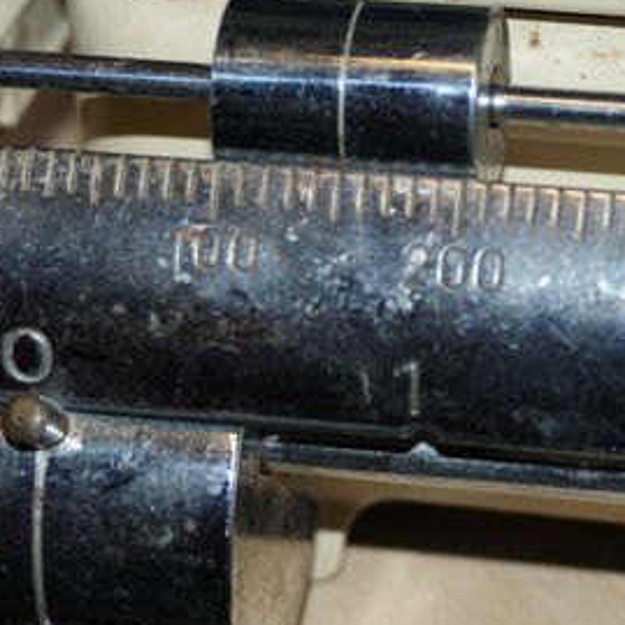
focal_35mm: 167
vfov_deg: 10.5
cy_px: 186
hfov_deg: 10.5
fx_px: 3412
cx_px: 374
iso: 400
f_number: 5.6
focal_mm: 55
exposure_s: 1/80
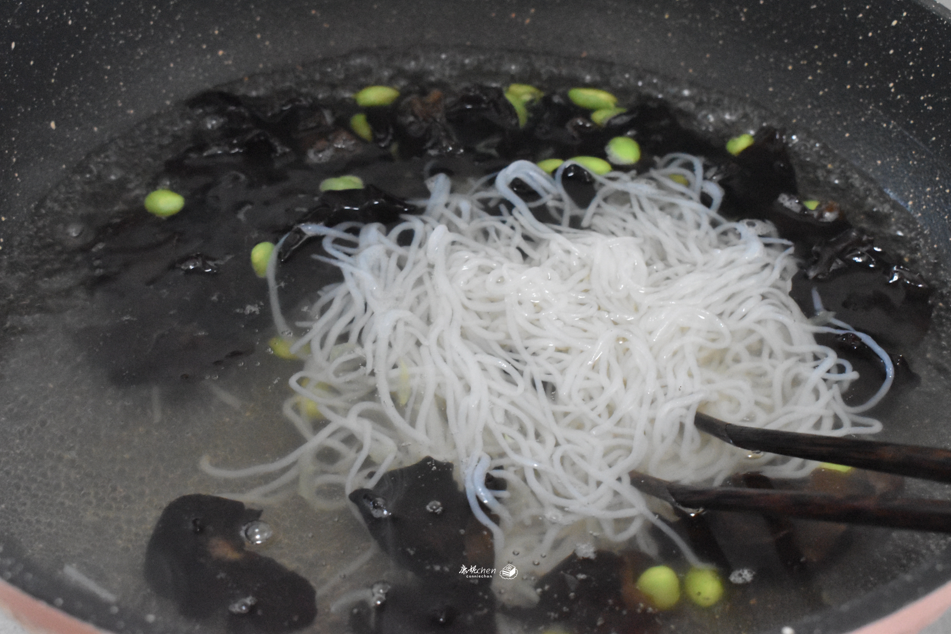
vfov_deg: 21.2
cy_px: 312
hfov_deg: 31.4
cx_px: 482
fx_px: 1691
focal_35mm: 64
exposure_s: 1/60
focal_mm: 42
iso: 9000
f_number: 8
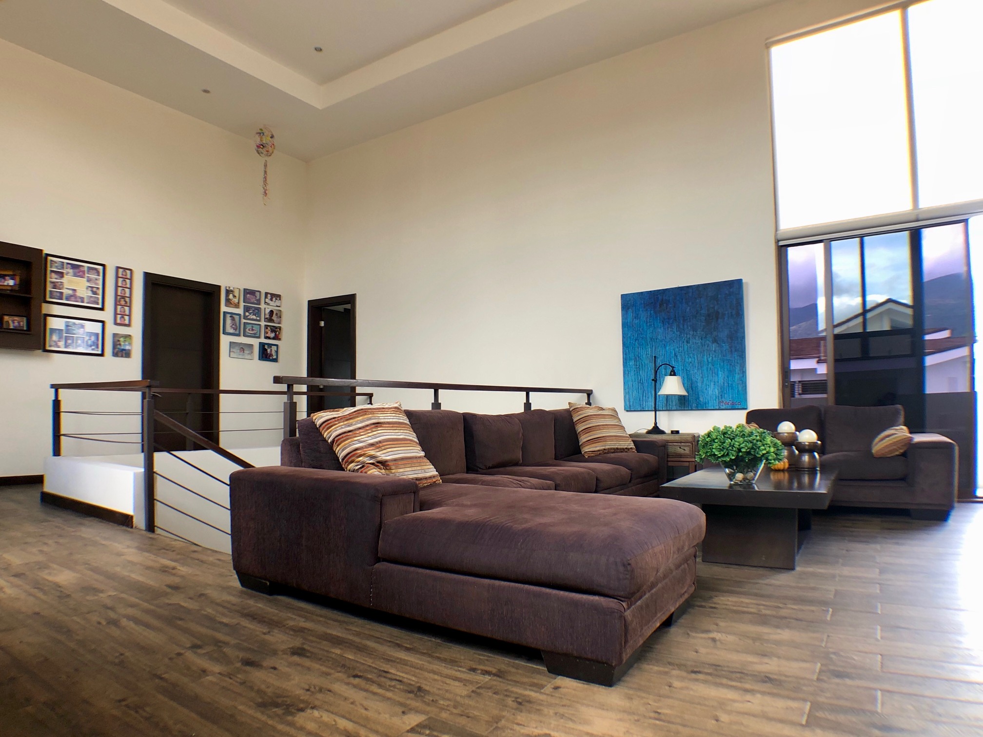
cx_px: 492
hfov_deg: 63.4
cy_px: 368
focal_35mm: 28
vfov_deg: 49.7
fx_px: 795
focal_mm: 3.99
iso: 25
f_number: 1.8
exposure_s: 1/40
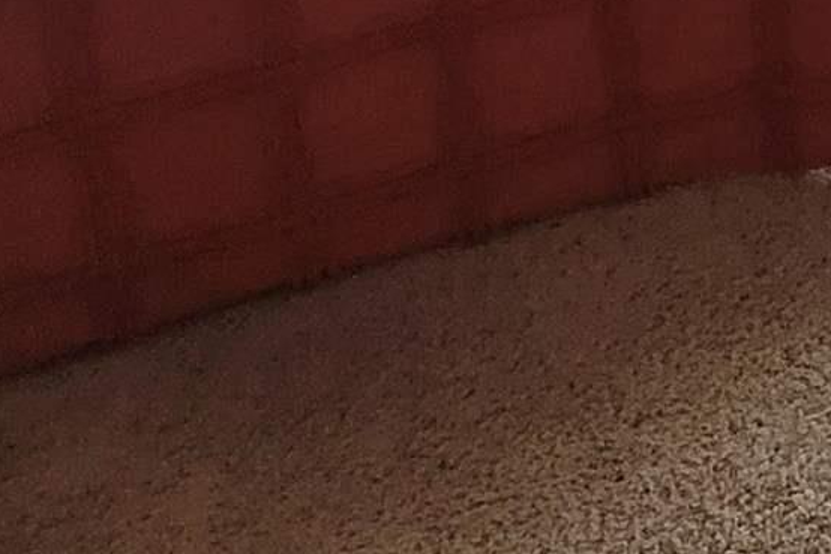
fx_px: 1731
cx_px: 1000
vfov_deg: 14.0
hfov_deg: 24.4
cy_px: -683
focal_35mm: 75
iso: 125
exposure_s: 1/60
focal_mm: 1.74
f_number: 2.2
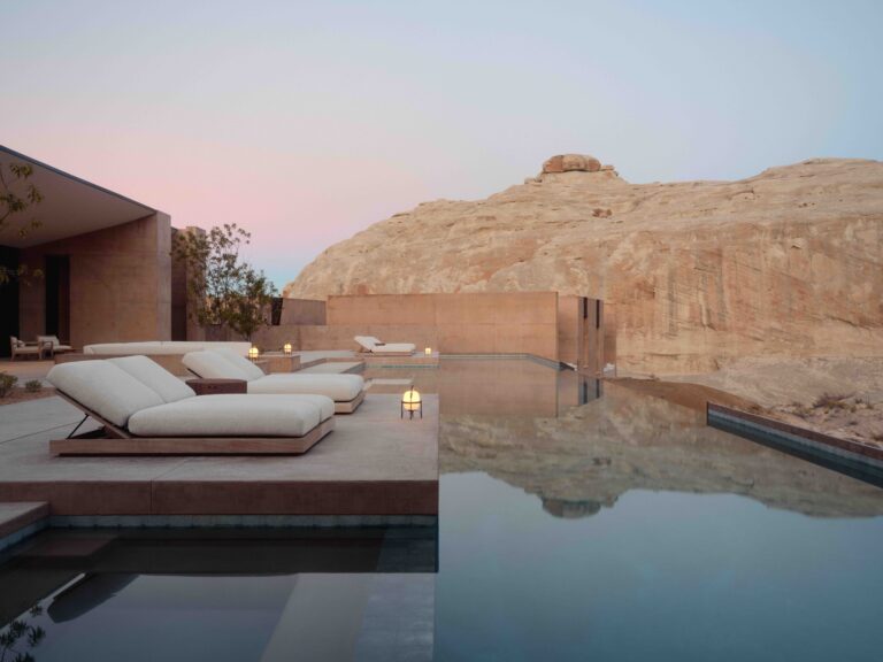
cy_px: 331
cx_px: 442
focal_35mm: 30
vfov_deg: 46.8
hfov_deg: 60.0
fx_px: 765
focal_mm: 37.6
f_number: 16
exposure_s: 3.7
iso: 80
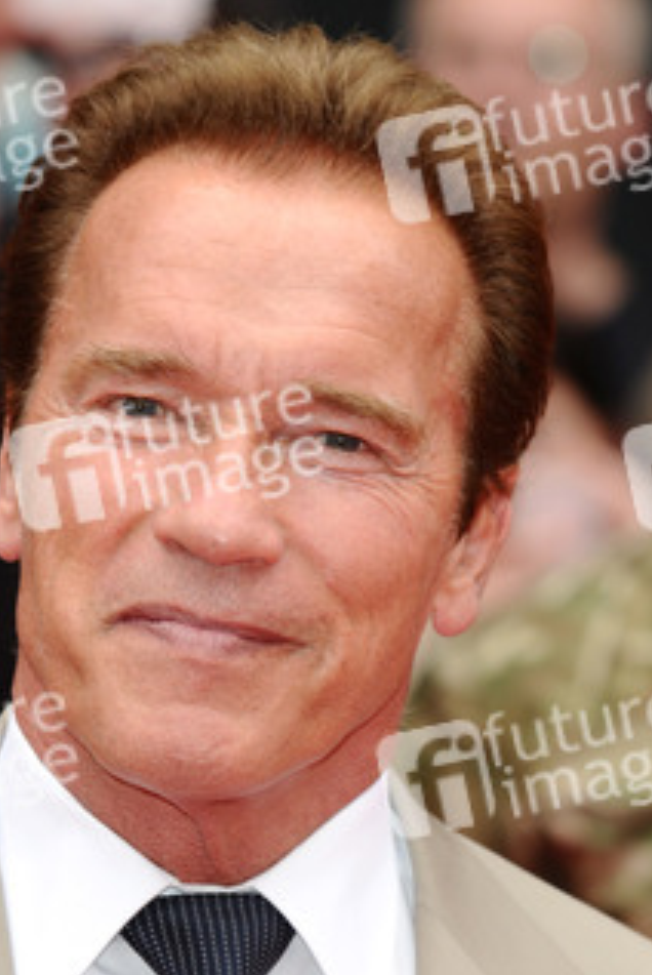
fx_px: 6668
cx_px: 257
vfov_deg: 8.4
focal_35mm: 246
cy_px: 612
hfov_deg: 5.6
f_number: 4.5
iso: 320
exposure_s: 1/200
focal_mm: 130
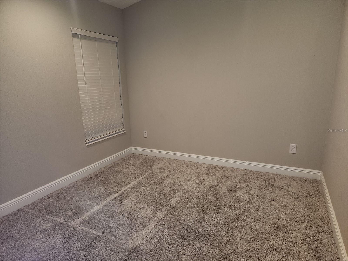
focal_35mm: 23
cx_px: 174
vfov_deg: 58.9
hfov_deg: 73.9
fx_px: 231
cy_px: 130
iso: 100
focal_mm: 5.4
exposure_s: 1/30
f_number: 1.8
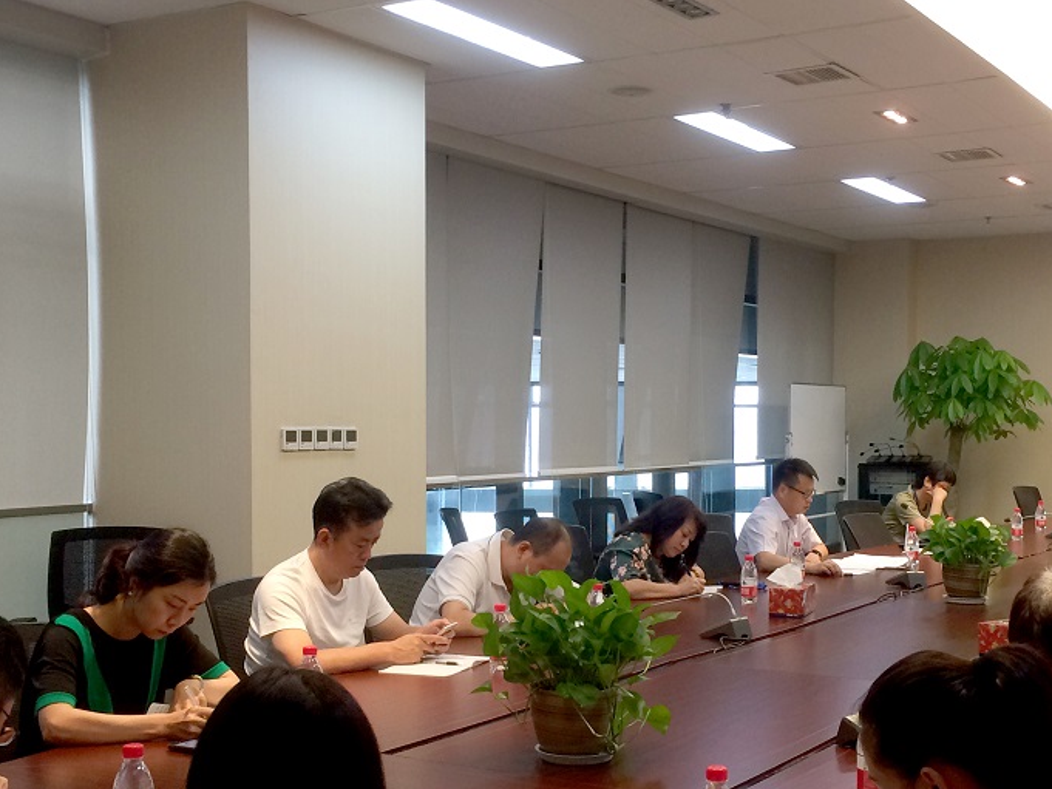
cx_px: 602
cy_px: 451
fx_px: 1398
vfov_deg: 31.5
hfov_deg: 41.1
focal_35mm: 46
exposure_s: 1/33
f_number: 2.2
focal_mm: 4.15
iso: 100
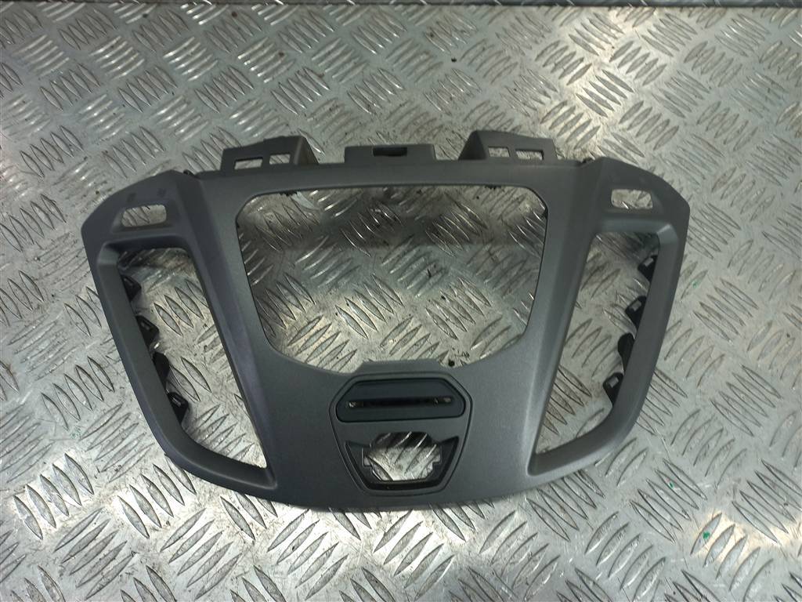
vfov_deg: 54.9
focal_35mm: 25
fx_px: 579
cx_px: 401
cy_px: 301
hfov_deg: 69.4
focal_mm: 4.6
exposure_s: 1/50
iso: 50
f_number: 1.8
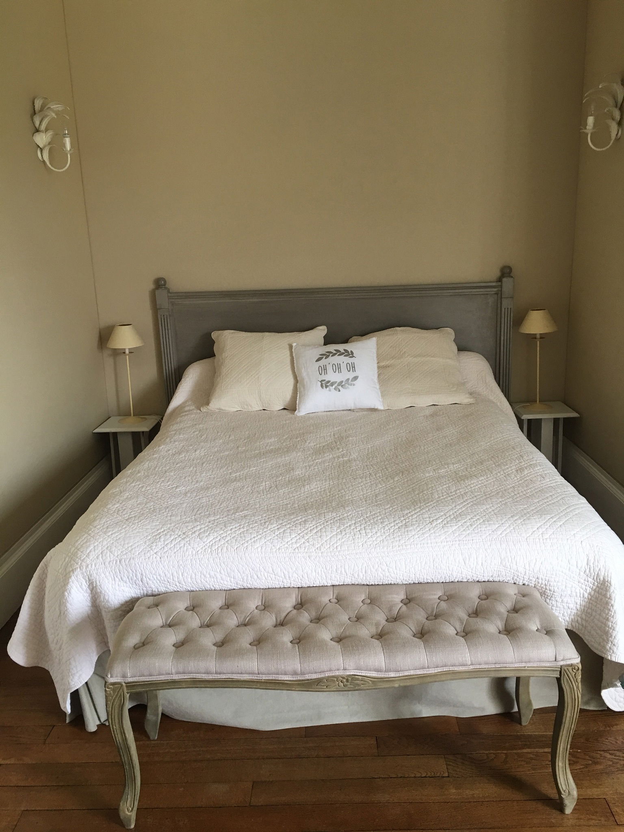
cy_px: 416
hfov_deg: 48.2
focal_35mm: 29
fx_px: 697
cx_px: 312
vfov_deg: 61.7
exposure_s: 1/17
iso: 40
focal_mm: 4.15
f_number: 2.2
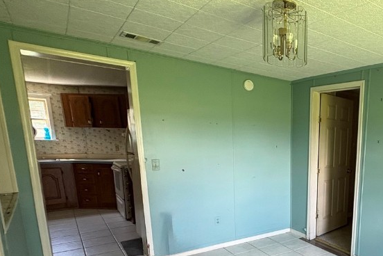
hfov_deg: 59.8
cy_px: 197
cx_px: 327
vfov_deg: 46.0
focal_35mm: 27
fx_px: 287
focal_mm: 2.22
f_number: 2.2
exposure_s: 1/60
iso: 250
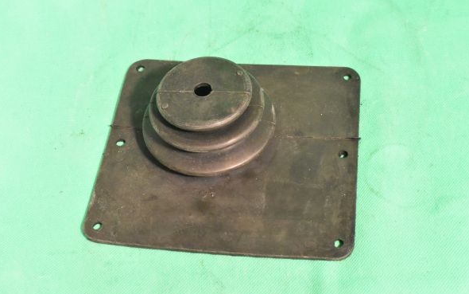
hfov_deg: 36.3
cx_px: 234
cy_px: 146
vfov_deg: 23.2
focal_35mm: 56
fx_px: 716
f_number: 16
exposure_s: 1/60
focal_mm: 36
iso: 6400
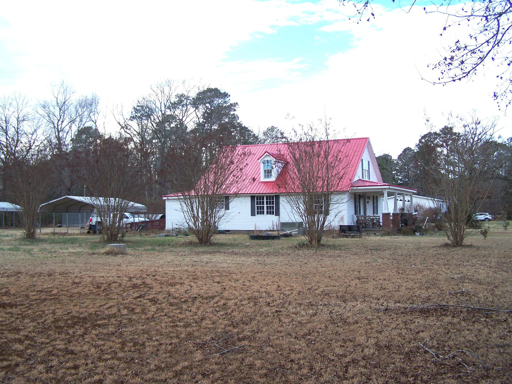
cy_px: 192
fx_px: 562
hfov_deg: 49.0
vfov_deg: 37.7
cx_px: 256
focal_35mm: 38
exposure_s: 1/320
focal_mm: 6.3
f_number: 2.8
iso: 64
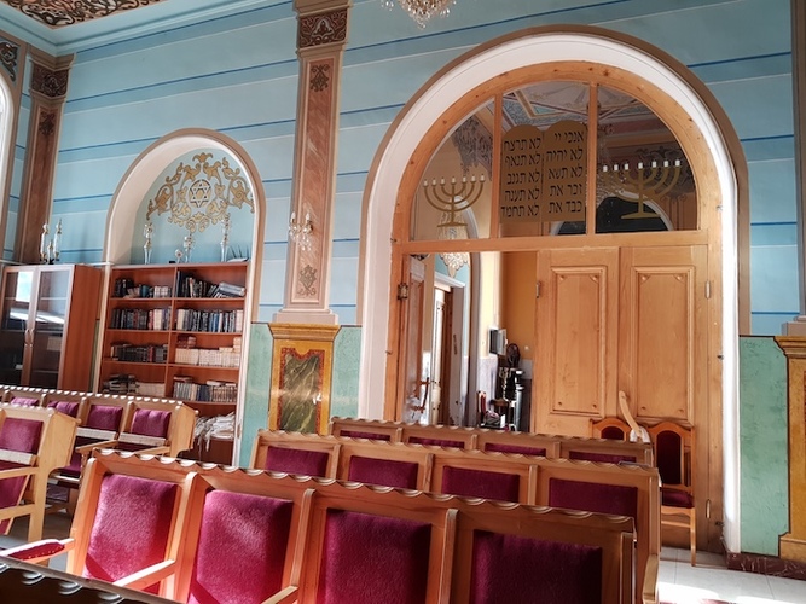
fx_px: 605
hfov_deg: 67.3
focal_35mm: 26
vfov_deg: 53.0
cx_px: 403
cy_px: 302
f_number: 1.7
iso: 100
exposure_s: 1/50
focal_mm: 4.2
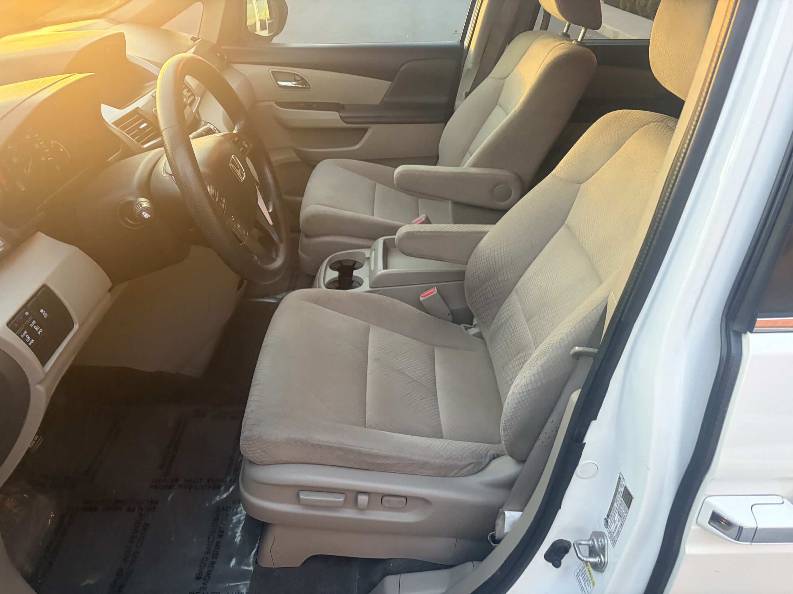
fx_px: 596
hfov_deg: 67.3
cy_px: 297
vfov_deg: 53.1
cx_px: 396
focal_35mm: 26
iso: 320
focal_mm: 5.96
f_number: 1.6
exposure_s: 1/60
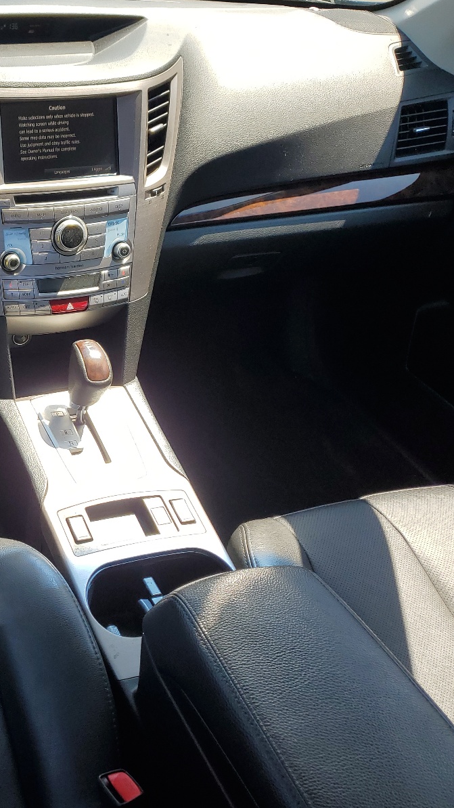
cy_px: 404
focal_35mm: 38
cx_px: -43
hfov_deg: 28.4
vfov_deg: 52.8
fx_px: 813
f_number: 1.5
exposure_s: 1/588
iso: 50
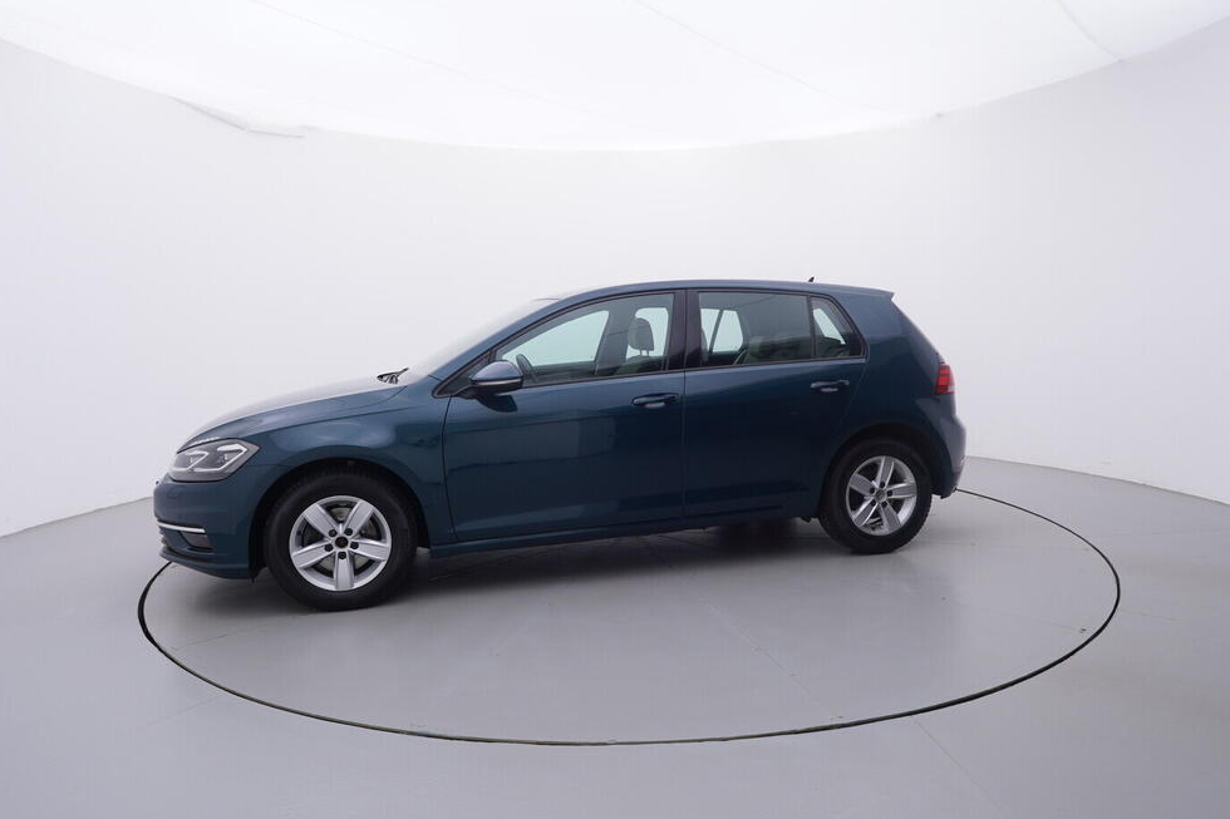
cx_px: 629
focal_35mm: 24
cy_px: 423
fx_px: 804
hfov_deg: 74.9
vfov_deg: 54.0
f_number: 5
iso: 200
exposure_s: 1/80
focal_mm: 15
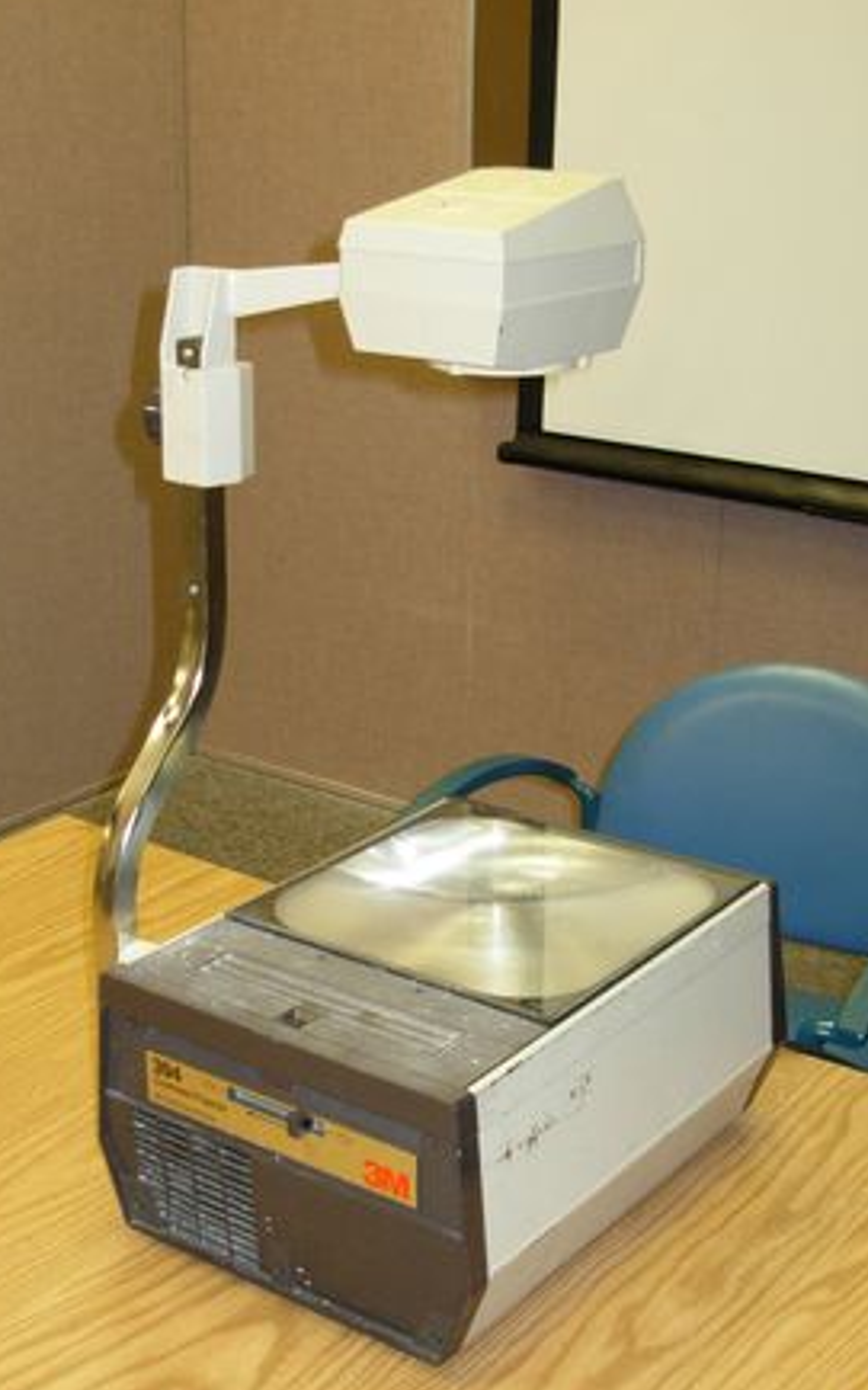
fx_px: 2310
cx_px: 378
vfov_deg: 33.5
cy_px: 753
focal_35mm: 61
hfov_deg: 21.3
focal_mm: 8.5
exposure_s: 1/26.9
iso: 200
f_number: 3.2
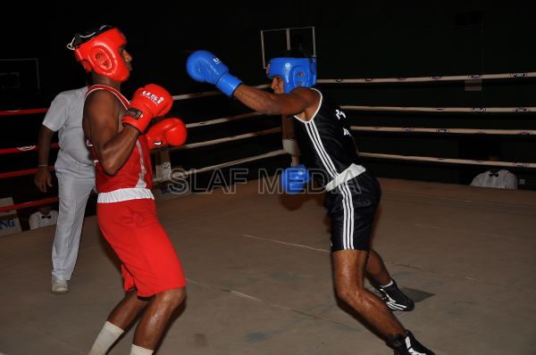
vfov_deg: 28.0
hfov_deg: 41.2
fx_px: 714
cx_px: 268
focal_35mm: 48
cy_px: 178
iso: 200
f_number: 5.6
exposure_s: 1/90
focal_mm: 32
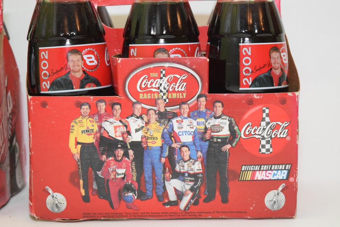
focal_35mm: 82
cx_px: 170
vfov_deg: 16.6
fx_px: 779
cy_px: 114
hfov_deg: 24.6
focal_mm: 55
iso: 3200
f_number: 5.6
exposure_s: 1/60
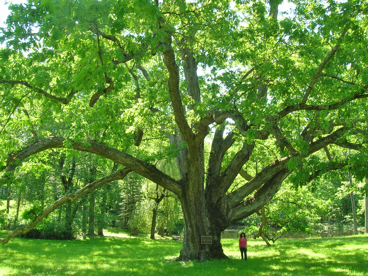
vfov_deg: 41.7
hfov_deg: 54.0
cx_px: 184
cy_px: 138
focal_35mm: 34
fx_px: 361
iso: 50
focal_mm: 5.7
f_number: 4.9
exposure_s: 1/43.2
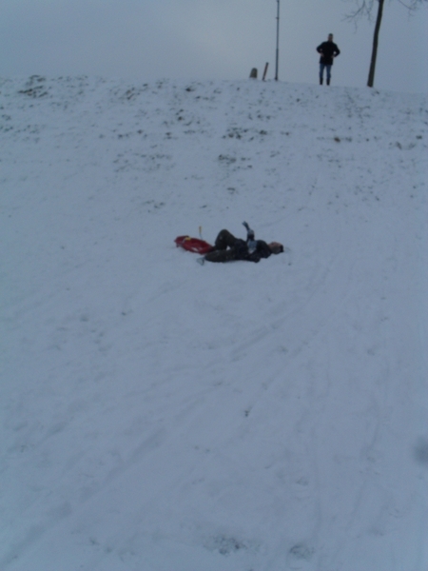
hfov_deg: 40.7
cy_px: 286
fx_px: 577
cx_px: 214
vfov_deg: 52.6
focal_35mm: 35
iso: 100
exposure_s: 1/250
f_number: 8.4
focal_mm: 6.3
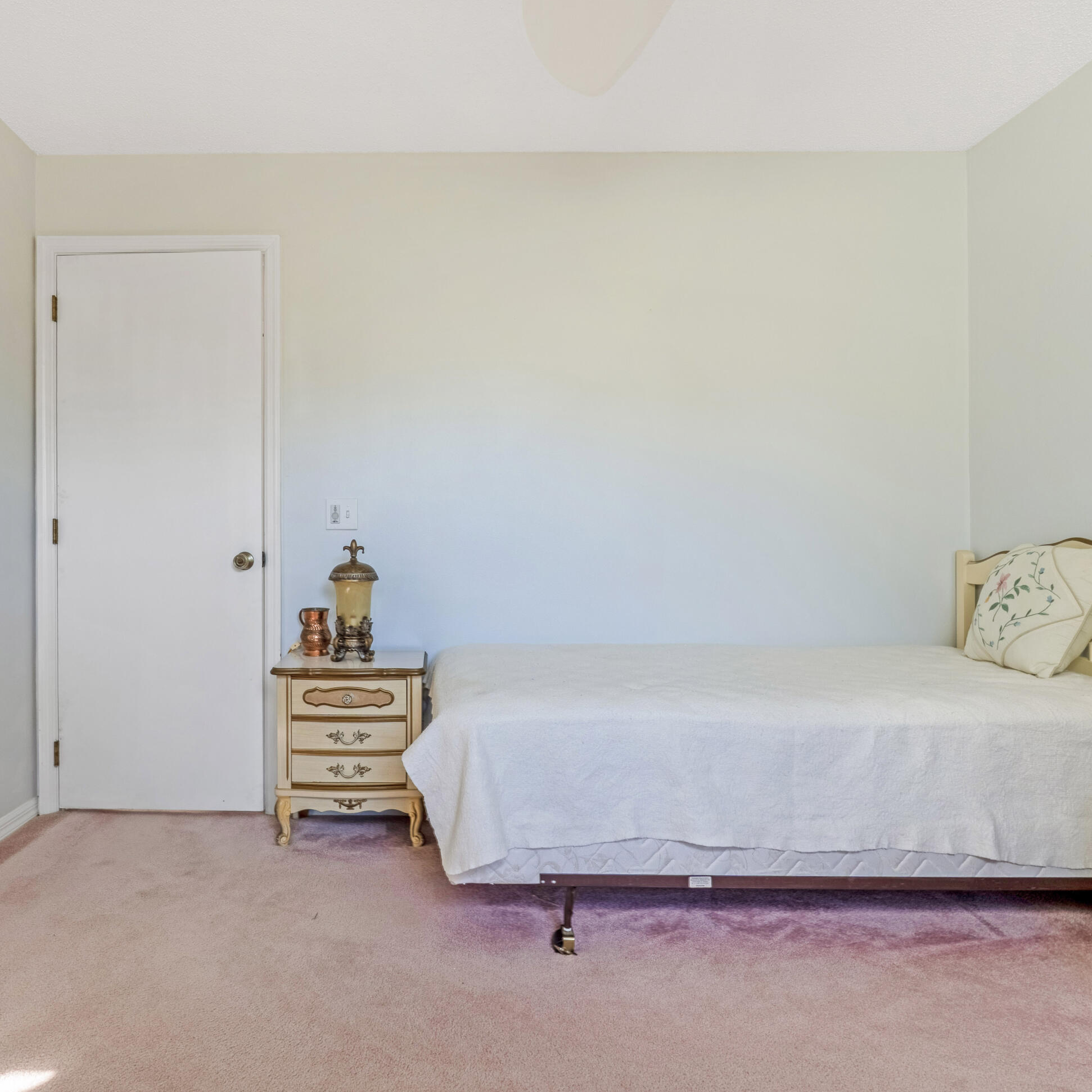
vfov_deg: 70.5
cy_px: 532
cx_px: 425
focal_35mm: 22
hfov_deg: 69.6
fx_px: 773
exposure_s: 1/200
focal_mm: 11
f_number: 9
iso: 250
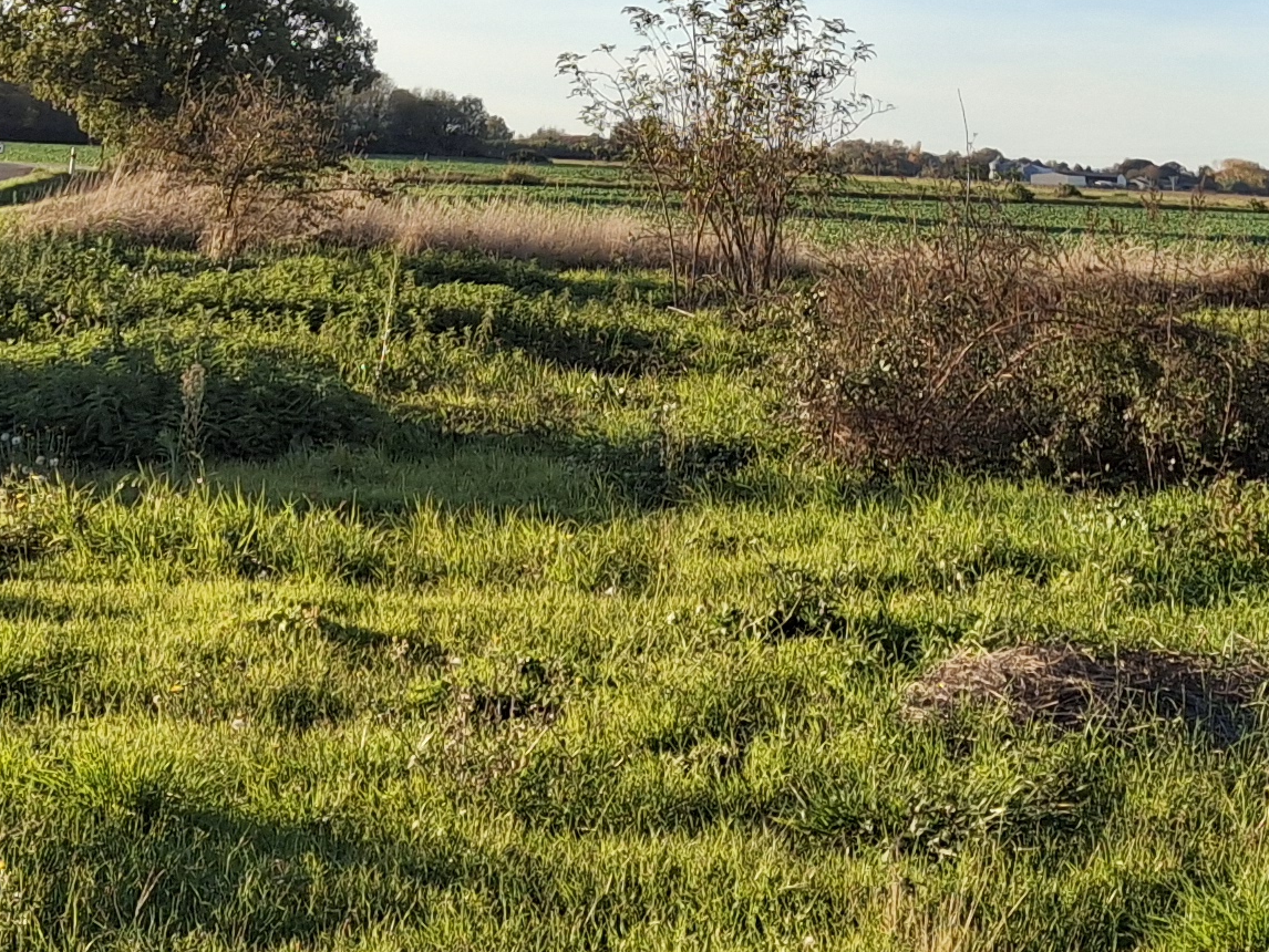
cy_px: -470
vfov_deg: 15.4
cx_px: 710
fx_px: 3263
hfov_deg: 22.0
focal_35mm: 89
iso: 32
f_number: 1.8
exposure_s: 1/1009
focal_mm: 4.69
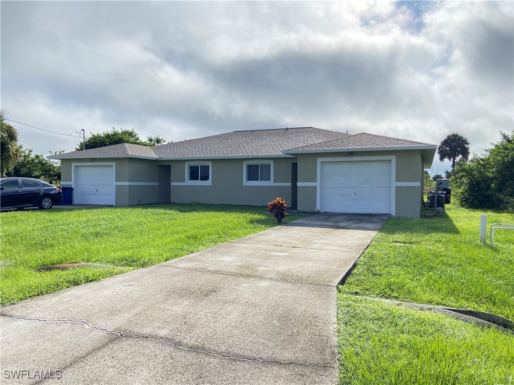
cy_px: 192
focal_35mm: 26
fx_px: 386
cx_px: 257
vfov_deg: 53.1
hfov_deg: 67.3
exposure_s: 1/3984
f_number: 1.8
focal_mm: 4.25
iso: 32
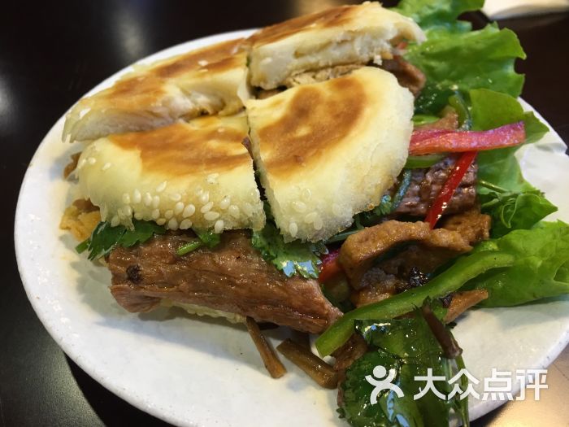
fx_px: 477
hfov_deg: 61.7
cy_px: 214
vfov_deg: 48.2
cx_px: 284
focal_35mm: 29
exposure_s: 1/17
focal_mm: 4.15
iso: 64
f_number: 2.2
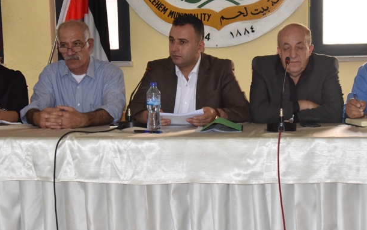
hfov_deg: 25.2
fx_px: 820
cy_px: 121
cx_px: 181
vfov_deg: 15.9
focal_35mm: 82
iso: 2500
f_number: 6.3
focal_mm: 48
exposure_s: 1/200
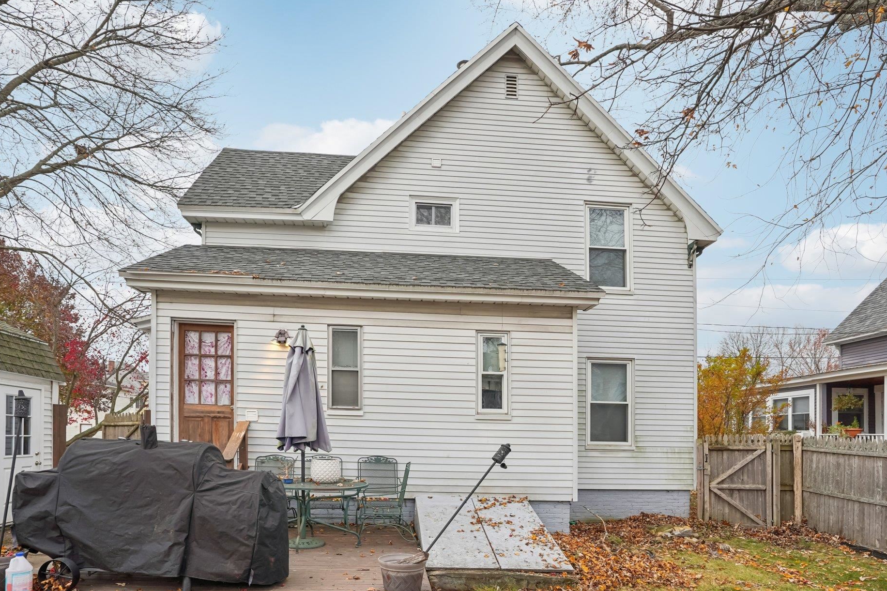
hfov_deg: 86.9
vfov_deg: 64.5
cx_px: 451
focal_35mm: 19
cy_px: 274
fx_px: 468
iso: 100
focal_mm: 17
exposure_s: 1/40
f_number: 8
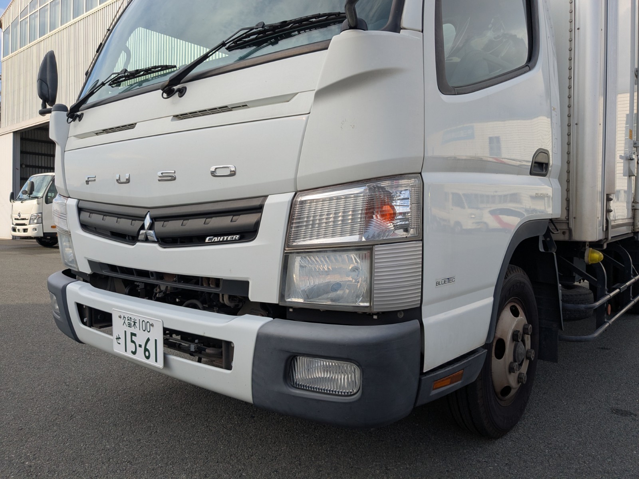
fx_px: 498
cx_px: 320
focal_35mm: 27
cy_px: 240
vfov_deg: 51.4
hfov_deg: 65.3
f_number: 1.73
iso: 53
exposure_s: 1/1560
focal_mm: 4.38
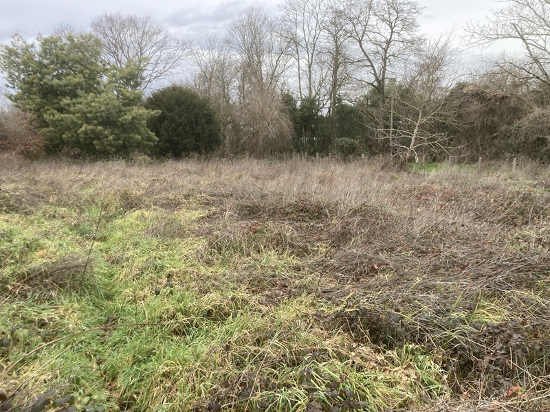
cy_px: 206
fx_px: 445
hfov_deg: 63.4
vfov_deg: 49.7
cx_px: 275
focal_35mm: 28
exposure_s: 1/121
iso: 32
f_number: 1.8
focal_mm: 3.99
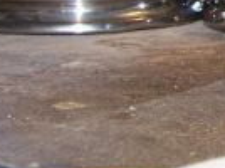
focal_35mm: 182
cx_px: 432
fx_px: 1181
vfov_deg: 7.9
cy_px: -138
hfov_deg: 10.2
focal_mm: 6.3
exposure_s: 1/60
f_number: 2.8
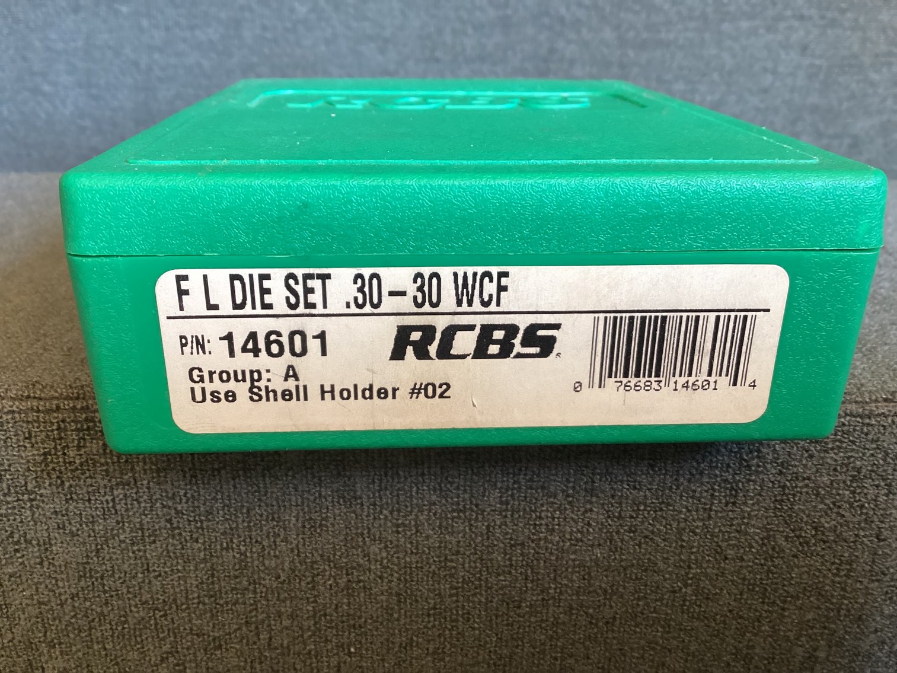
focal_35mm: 31
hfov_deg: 58.3
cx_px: 448
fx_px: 803
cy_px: 336
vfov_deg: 45.4
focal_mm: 3.3
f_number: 2.4
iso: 160
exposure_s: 1/50
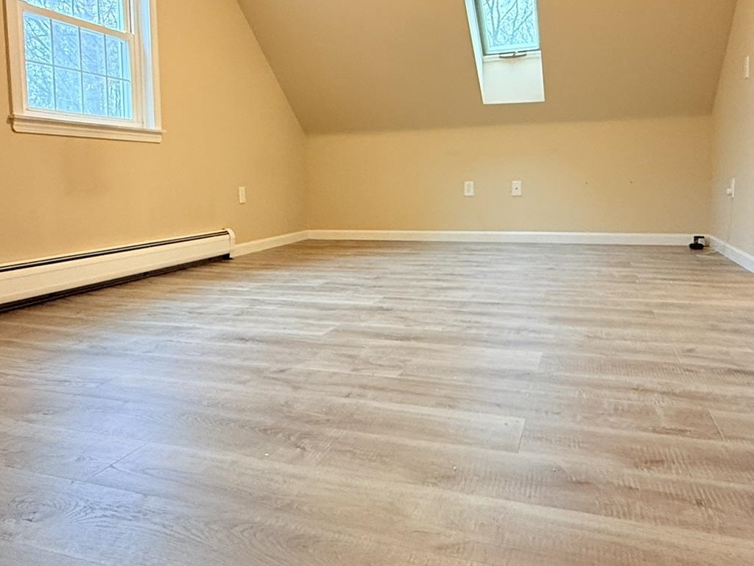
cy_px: 220
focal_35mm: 28
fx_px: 610
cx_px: 370
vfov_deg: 49.4
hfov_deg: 63.4
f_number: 2.2
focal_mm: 2.22
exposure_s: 1/60
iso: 400
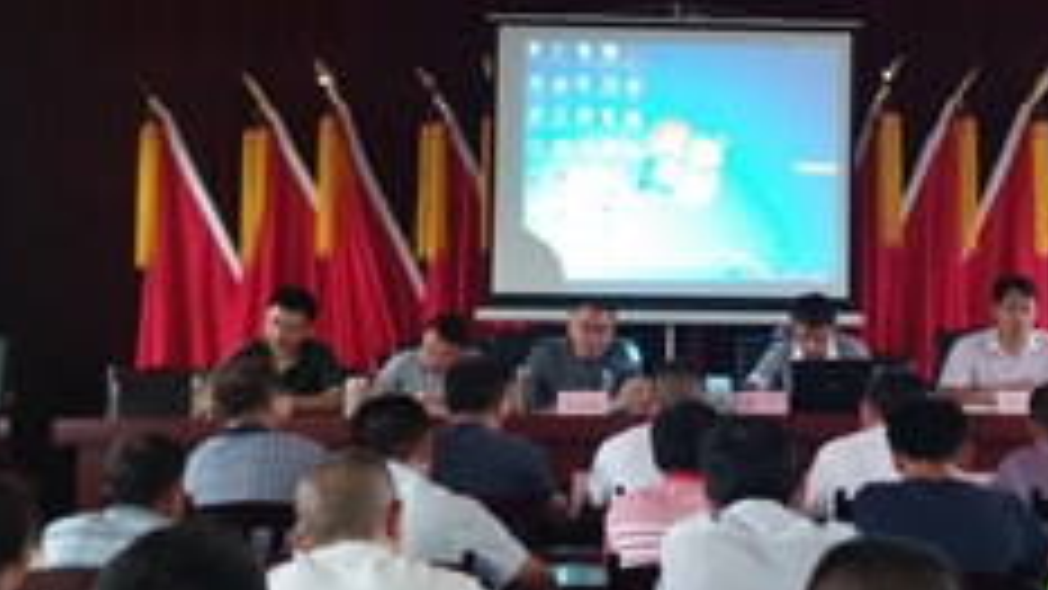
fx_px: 1361
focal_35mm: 49
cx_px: 720
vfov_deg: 24.2
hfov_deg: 41.4
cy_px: 155
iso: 147
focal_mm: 3.66
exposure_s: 1/33.3
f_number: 2.2
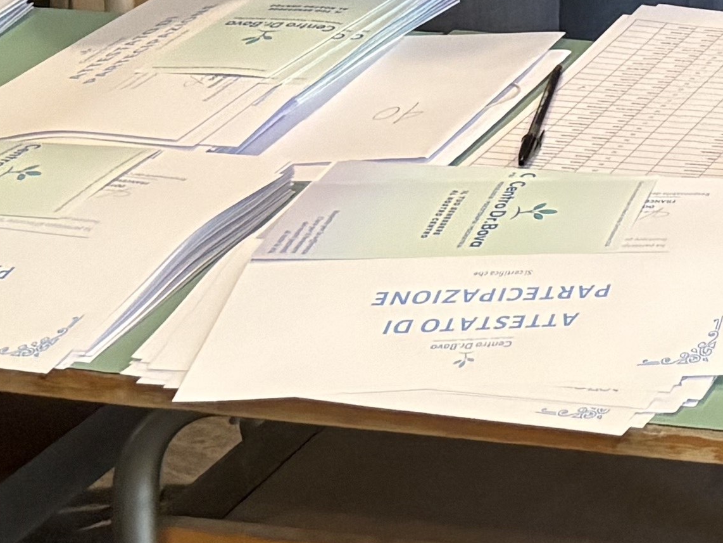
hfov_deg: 13.2
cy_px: -734
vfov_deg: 10.1
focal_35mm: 130
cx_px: 1435
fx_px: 2716
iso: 400
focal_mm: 5.96
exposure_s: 1/50
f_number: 1.6
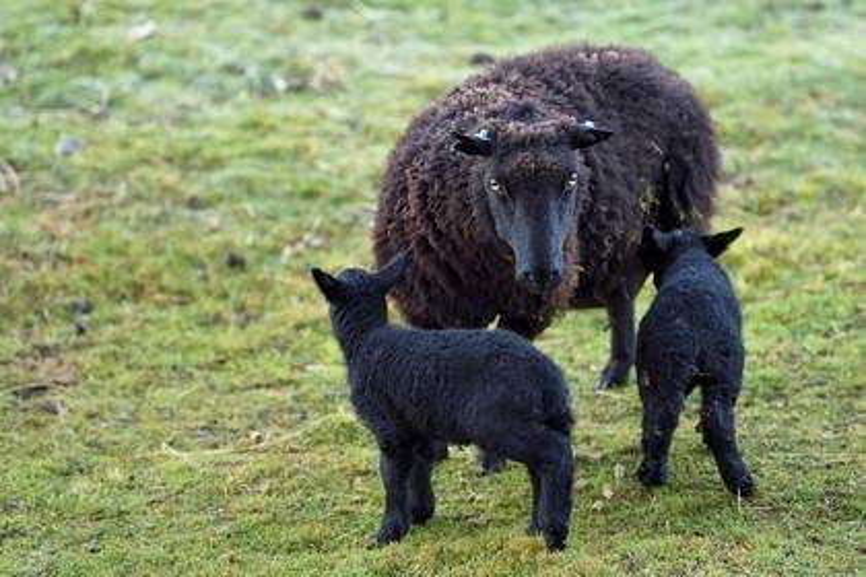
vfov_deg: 10.2
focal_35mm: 135
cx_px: 433
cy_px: 288
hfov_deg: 15.2
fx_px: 3247
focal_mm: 135
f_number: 2.8
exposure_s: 1/250
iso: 400
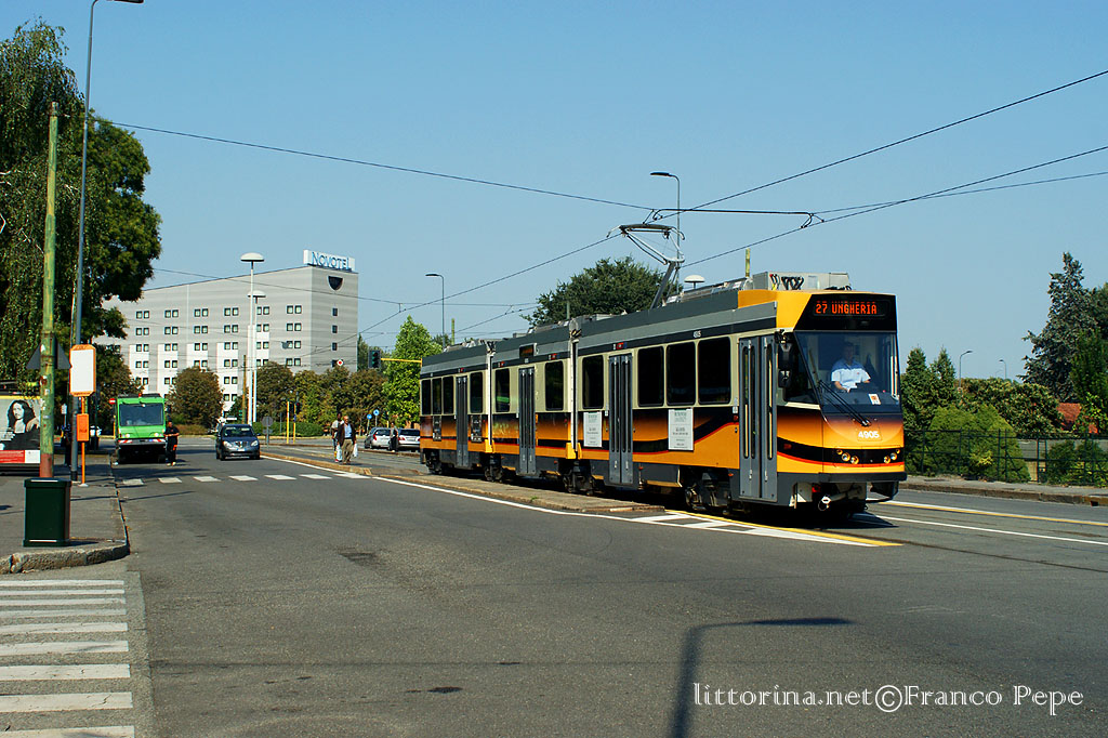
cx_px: 554
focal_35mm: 52
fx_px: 1615
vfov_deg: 25.7
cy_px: 369
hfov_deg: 37.9
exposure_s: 1/500
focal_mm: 35
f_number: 8
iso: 200
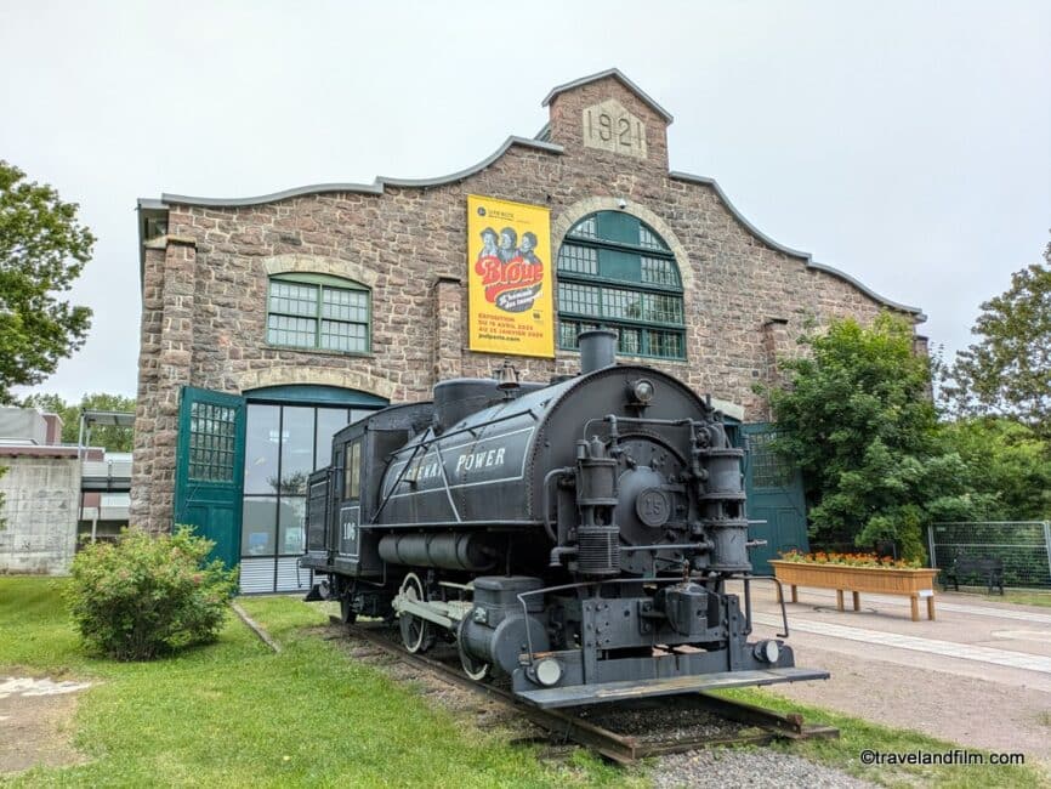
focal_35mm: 25
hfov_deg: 69.4
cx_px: 526
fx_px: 759
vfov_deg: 54.9
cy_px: 394
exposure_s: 1/1185
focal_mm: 5.43
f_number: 1.89
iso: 49
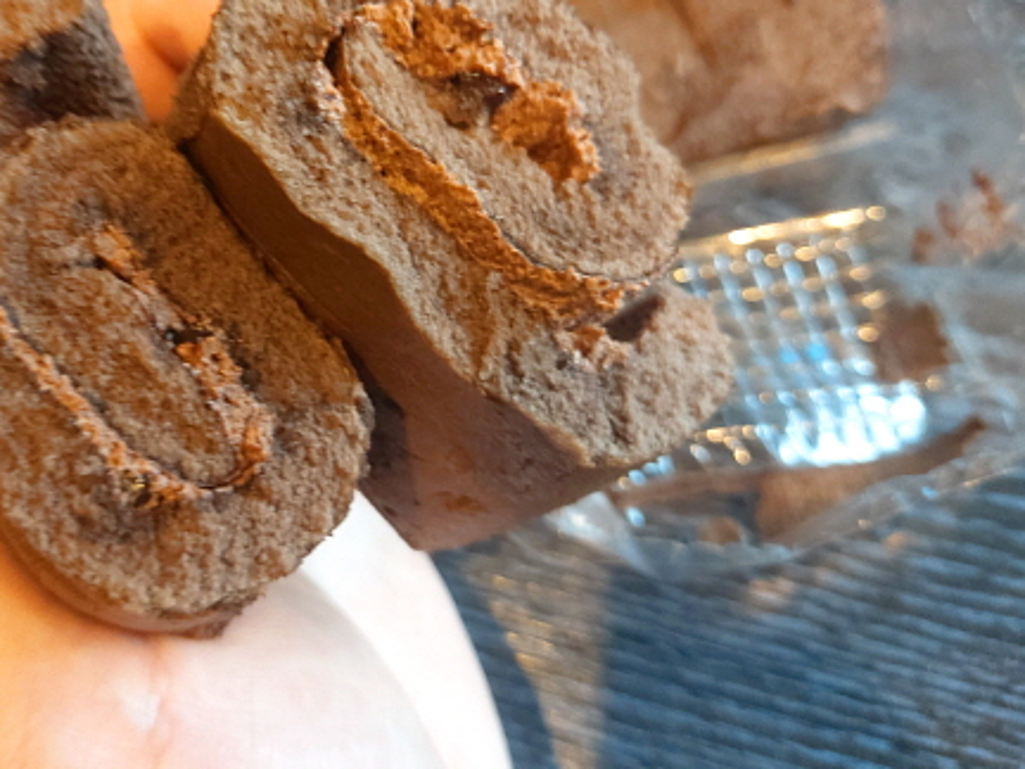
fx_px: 1096
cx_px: 301
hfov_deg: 48.8
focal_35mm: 37
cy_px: 254
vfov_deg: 38.2
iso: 400
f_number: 2
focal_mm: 4.58
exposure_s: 1/24
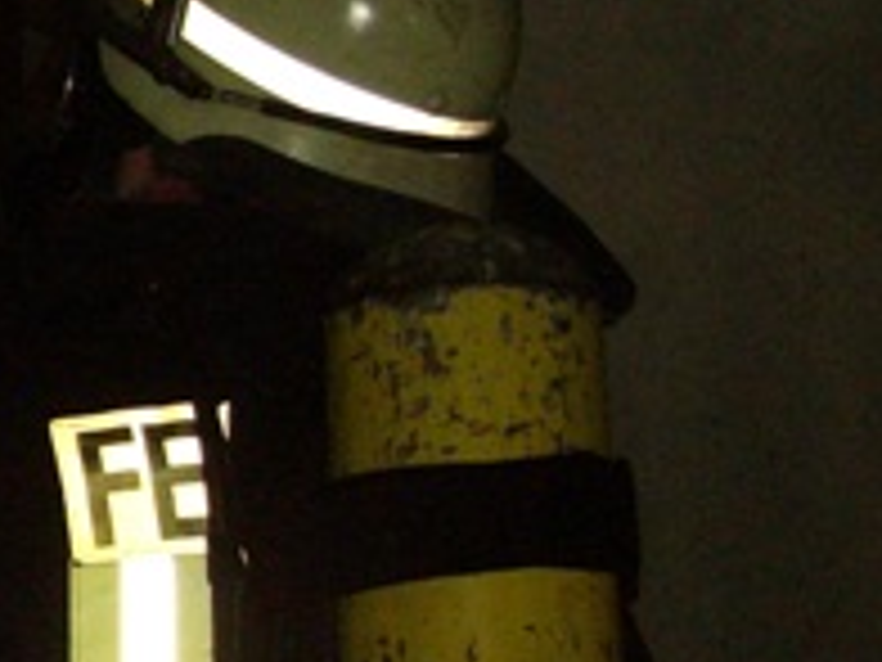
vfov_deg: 10.1
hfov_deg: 12.7
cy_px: 194
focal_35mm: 147
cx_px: -441
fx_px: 3745
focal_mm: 6
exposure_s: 1/50
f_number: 2.7
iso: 160
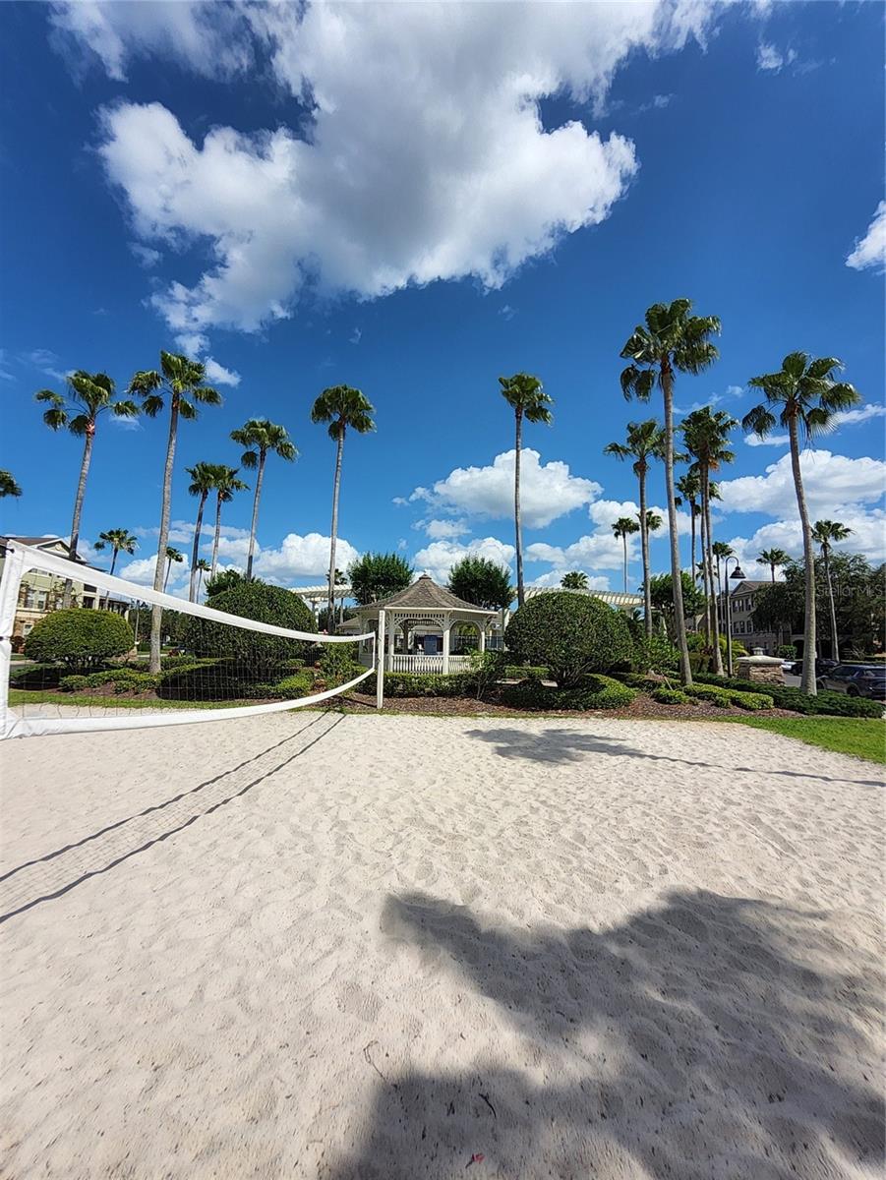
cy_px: 590
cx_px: 443
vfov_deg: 106.2
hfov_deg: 90.0
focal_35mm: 13
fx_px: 443
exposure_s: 1/2430
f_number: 2.2
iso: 32
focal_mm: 1.13
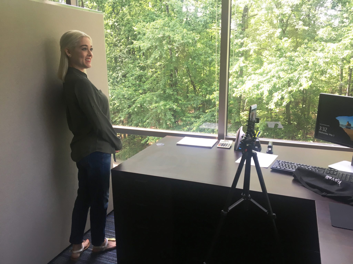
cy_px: 132
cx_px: 176
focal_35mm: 29
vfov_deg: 48.2
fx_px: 296
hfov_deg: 61.7
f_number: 2.2
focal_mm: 4.15
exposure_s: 1/30
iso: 50
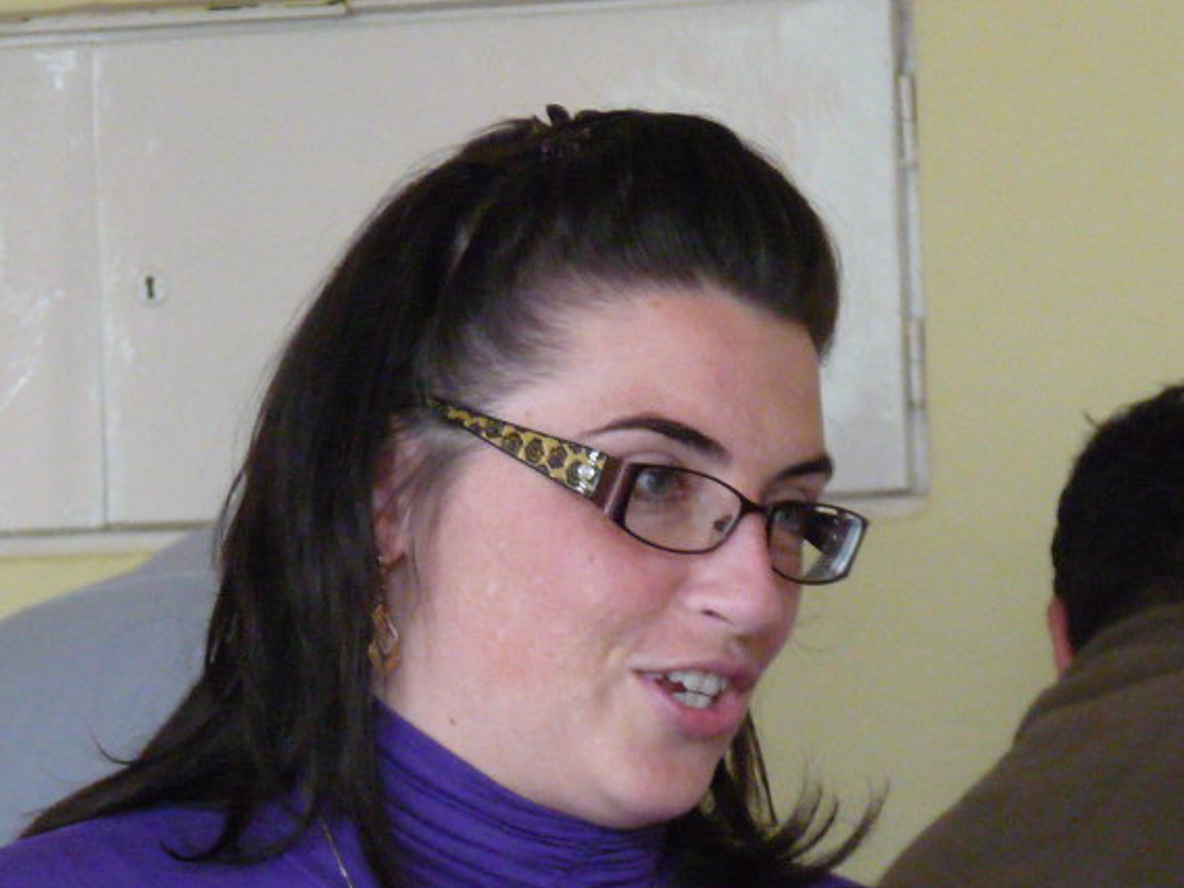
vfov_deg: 5.8
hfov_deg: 7.7
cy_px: 452
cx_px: 567
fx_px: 8825
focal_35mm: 258
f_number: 3.6
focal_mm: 23
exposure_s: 1/80
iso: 800
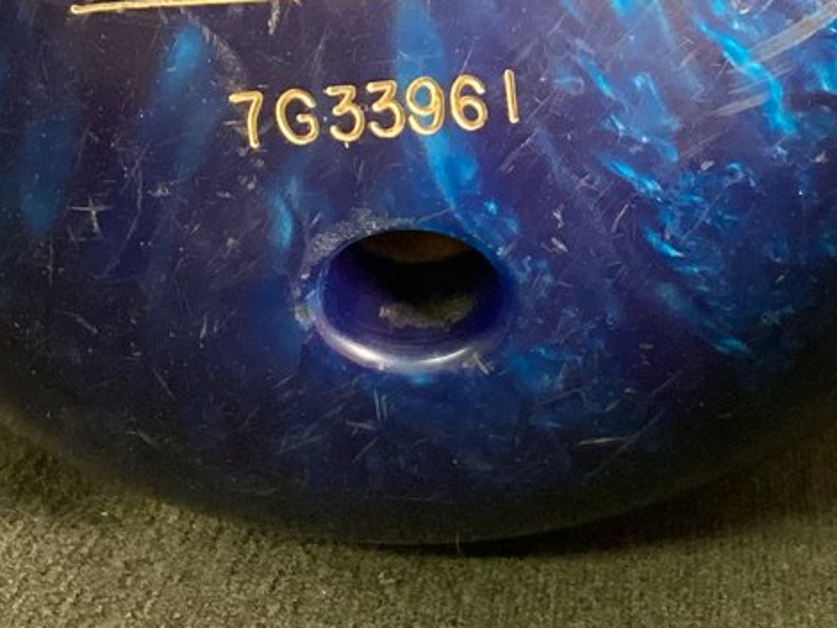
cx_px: 672
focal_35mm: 100
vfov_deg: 14.7
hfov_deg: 19.4
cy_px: 79
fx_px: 2419
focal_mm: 3.3
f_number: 2.4
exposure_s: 1/40
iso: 400
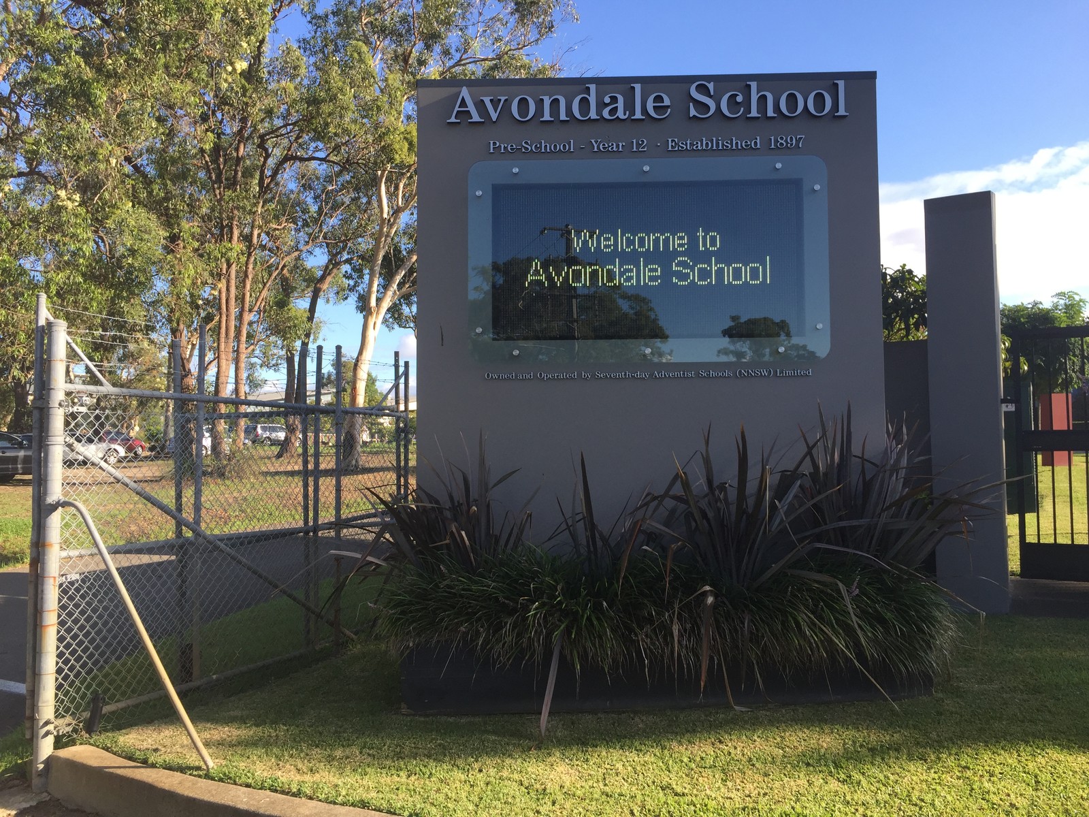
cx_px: 544
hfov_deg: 61.7
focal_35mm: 29
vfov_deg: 48.2
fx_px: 912
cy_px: 408
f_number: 2.2
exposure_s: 1/599
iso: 32
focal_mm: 4.15
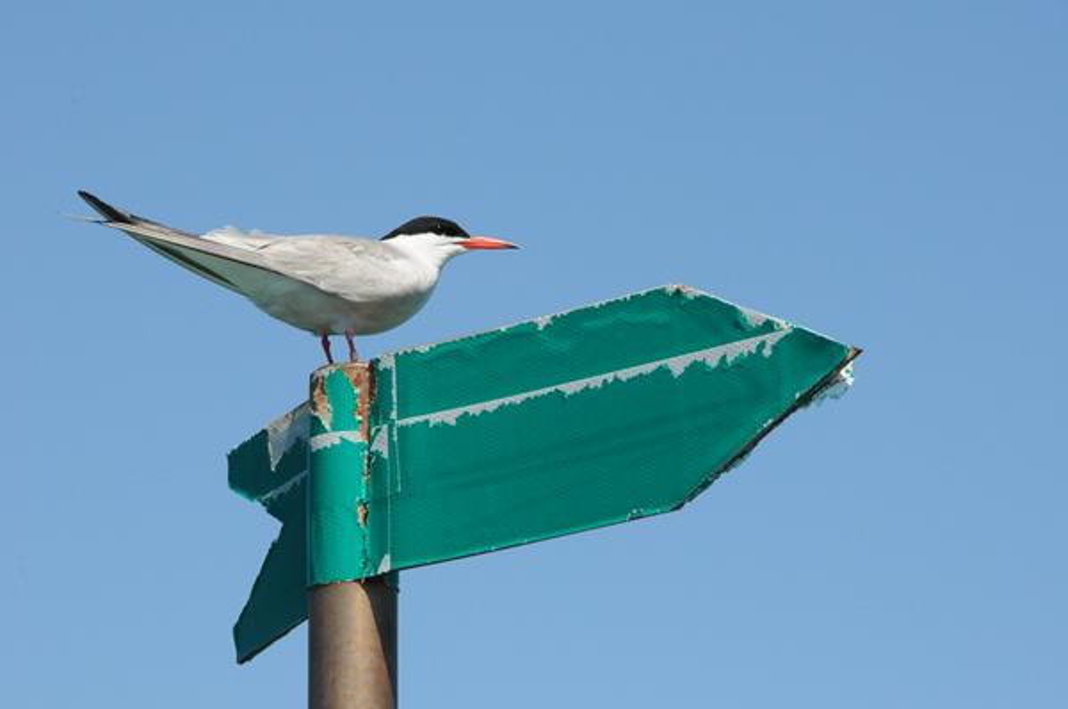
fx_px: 8886
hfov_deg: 6.9
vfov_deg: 4.6
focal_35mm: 300
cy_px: 354
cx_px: 534
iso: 1600
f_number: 20
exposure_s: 1/800
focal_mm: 200
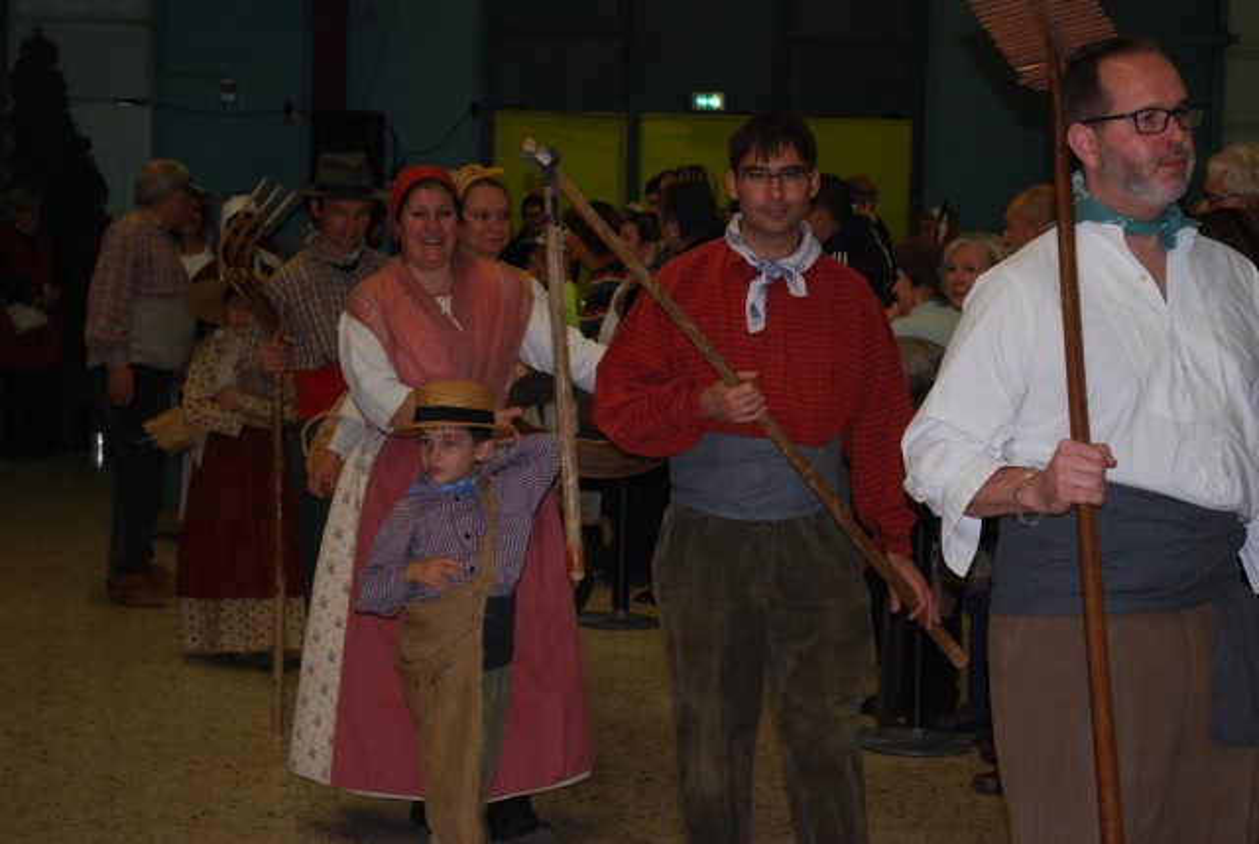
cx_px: 630
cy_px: 422
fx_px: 2732
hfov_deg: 25.9
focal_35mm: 78
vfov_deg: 17.6
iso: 360
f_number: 5.6
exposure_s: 1/60
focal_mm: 52
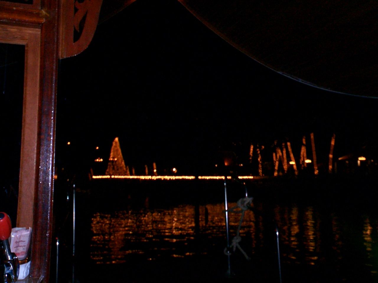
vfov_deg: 38.7
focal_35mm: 37
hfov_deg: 50.1
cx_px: 189
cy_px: 142
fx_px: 404
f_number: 3.5
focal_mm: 5.6
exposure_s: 1/40
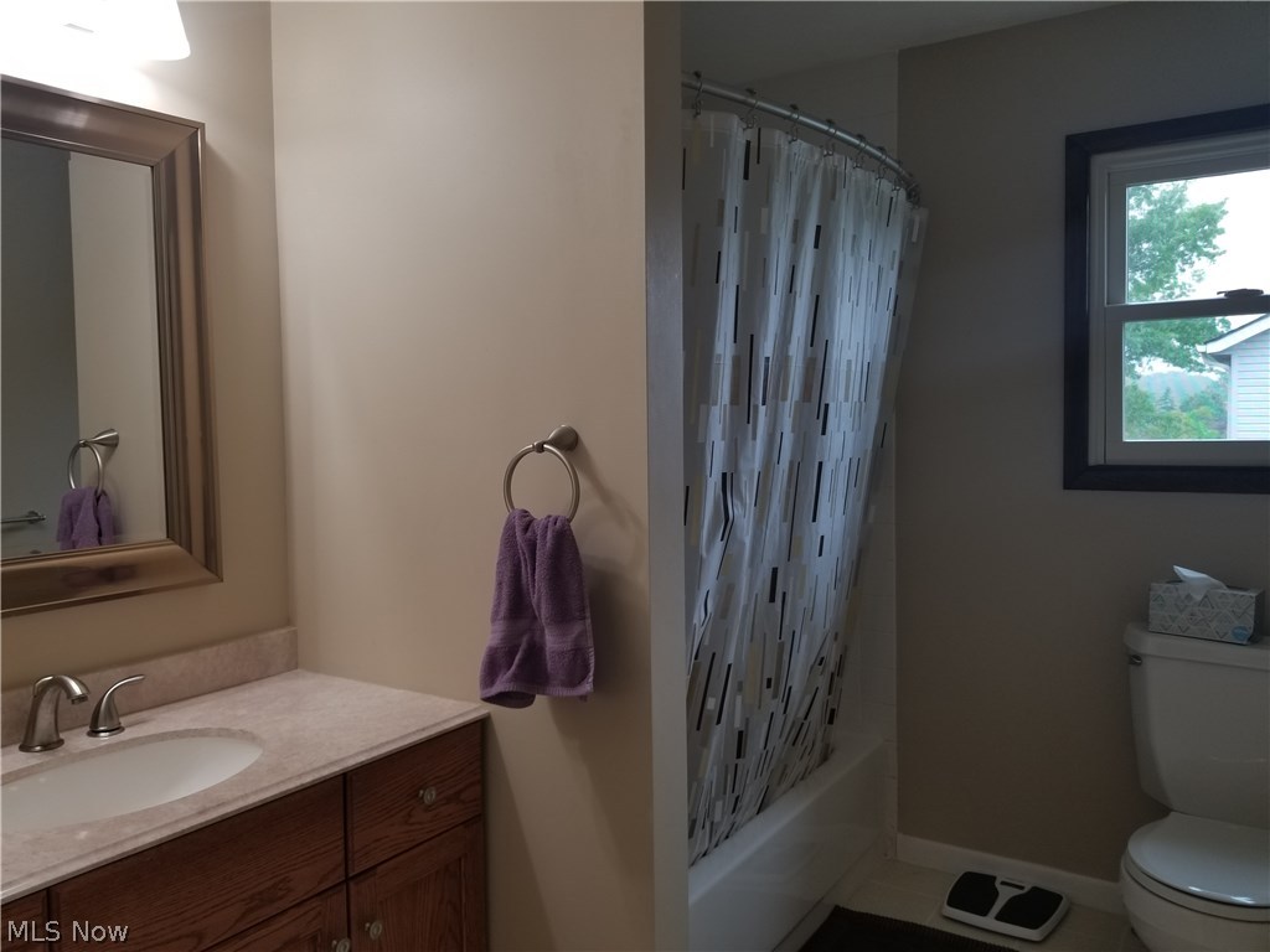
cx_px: 635
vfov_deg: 53.1
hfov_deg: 67.3
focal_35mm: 26
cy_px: 476
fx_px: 954
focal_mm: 4.25
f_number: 1.7
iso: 80
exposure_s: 1/120
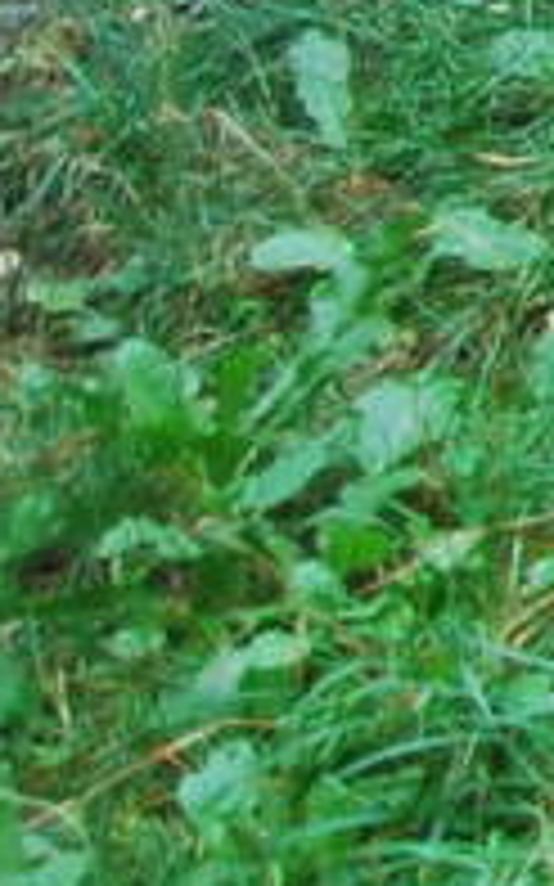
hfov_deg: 4.3
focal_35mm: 224
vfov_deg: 8.8
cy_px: -893
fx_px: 5415
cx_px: 3590
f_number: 4
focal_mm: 18
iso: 200
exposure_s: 1/60
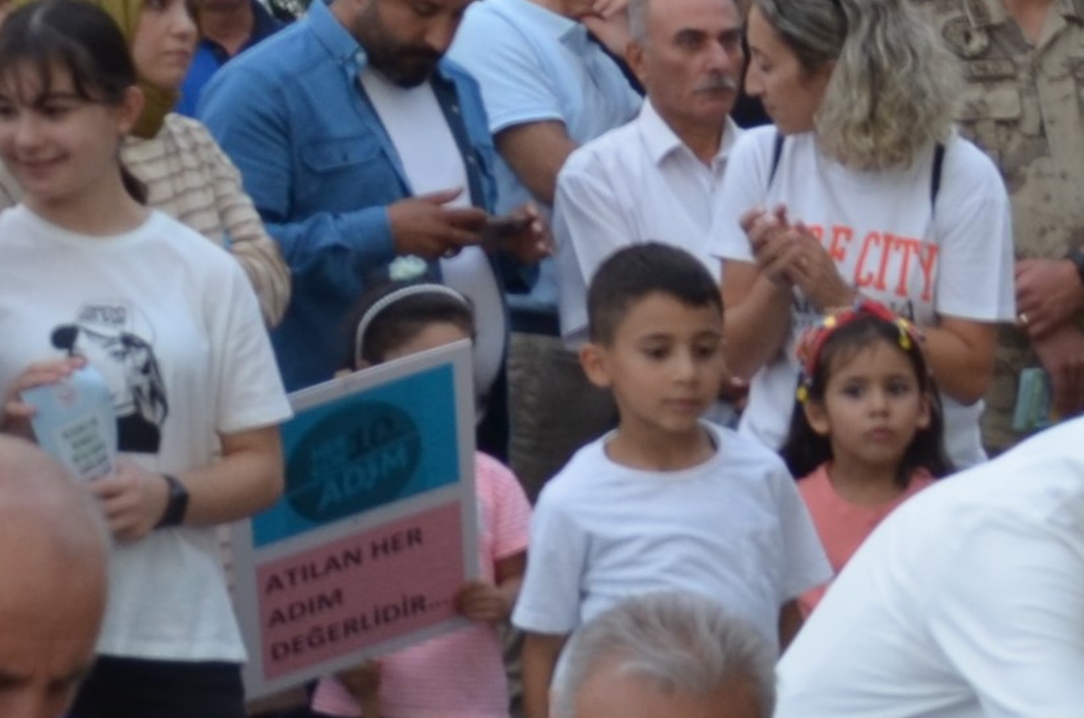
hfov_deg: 10.0
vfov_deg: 7.2
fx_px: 5680
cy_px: 663
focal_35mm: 189
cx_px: 2250
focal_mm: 21
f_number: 3.8
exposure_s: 1/125
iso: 200
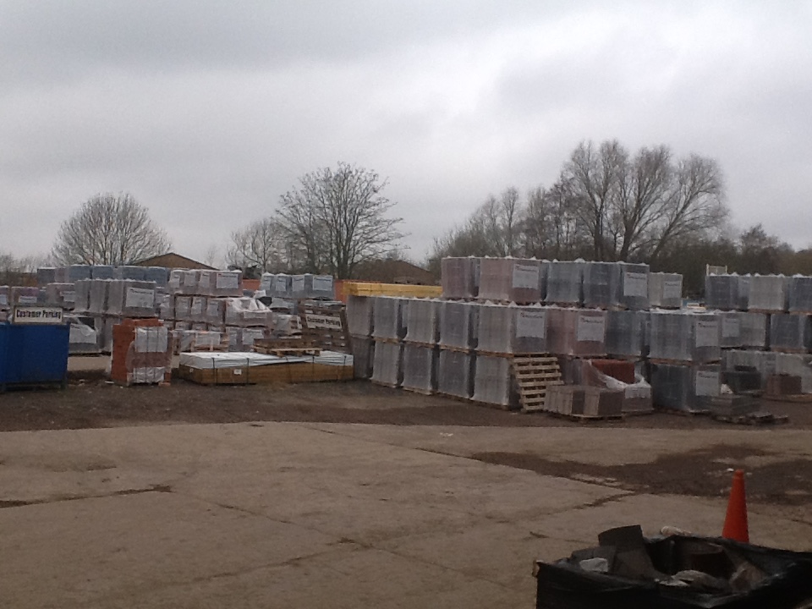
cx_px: 406
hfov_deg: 42.9
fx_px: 1032
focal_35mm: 44
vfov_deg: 32.9
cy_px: 304
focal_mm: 2.03
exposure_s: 1/810
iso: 40
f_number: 2.4
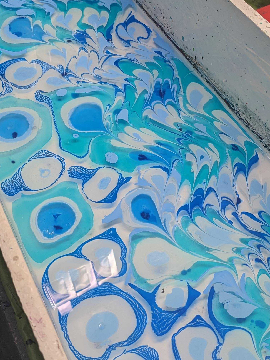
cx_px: 143
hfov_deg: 27.0
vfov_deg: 35.5
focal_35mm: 54
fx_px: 562
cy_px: 176
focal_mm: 4.38
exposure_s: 1/60
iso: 60
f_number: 1.73
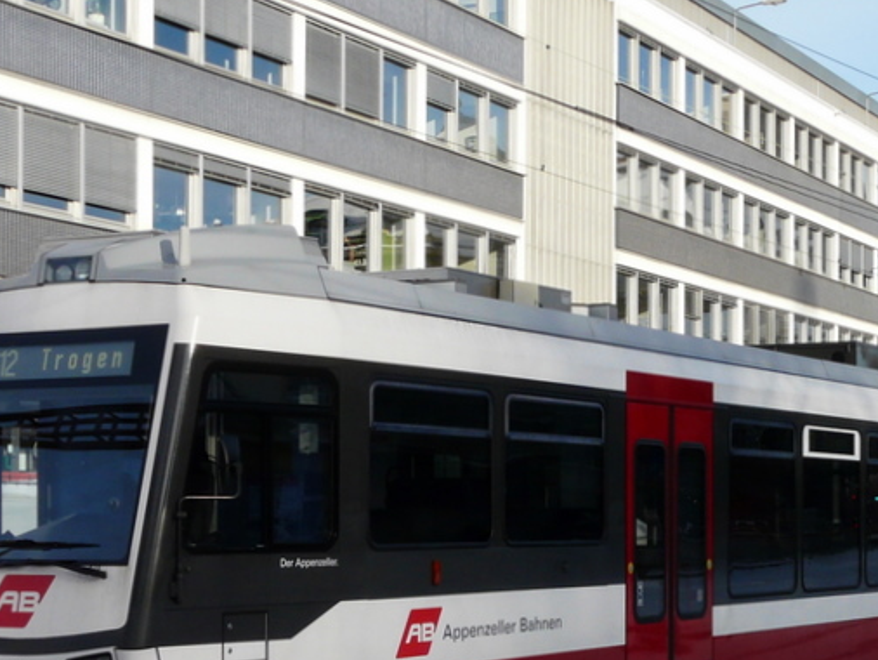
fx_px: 1954
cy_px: 500
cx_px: 703
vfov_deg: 19.0
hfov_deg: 24.9
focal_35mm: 77
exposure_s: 1/320
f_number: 5.6
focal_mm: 6.4
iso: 100
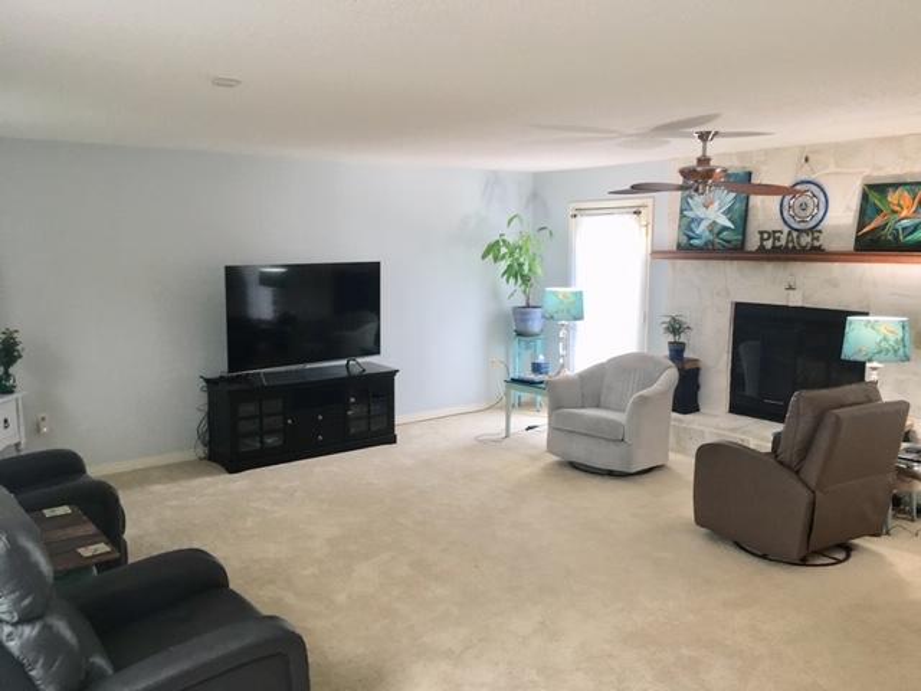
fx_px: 772
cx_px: 460
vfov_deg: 48.2
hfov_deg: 61.7
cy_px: 346
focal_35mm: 29
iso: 100
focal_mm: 4.15
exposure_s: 1/30
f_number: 2.2
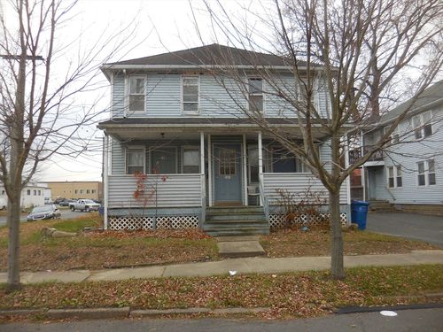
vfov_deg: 49.7
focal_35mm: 28
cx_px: 222
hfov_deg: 63.4
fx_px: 358
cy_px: 166
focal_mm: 5
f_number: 3.5
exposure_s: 1/320
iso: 125
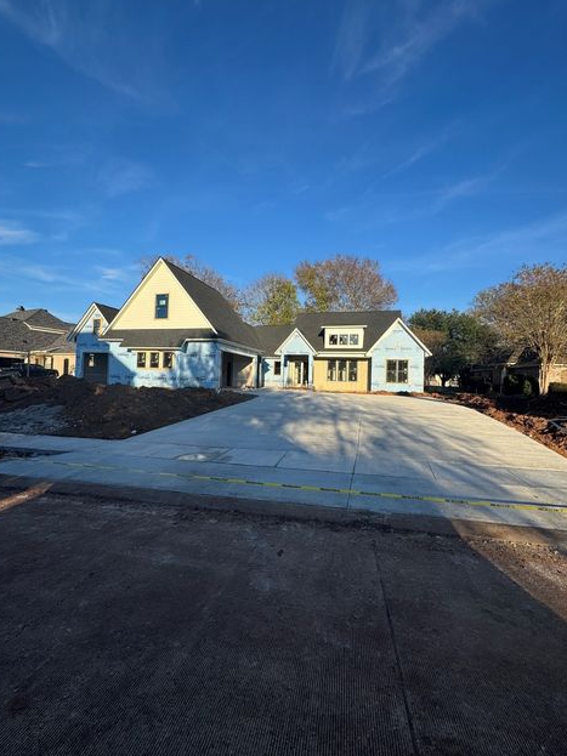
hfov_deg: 81.7
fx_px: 328
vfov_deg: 98.2
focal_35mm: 15
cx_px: 289
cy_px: 373
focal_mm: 2.22
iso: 50
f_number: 2.2
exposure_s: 1/1477
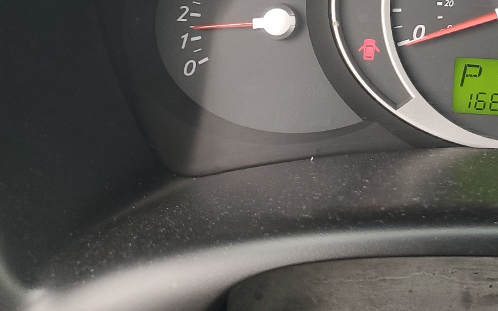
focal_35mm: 58
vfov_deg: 21.2
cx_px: 484
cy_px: -38
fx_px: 787
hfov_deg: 32.6
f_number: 1.5
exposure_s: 1/60.2
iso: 75
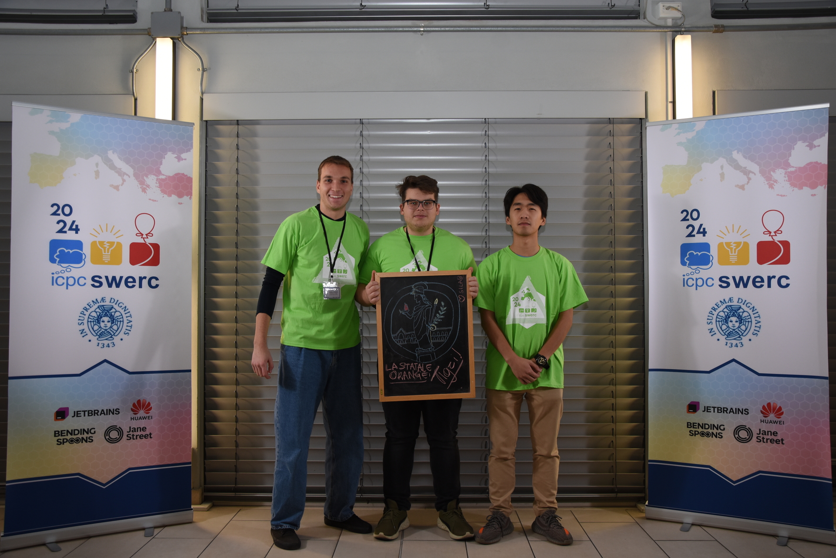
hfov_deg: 57.2
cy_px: 279
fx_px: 766
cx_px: 418
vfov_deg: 40.0
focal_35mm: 33
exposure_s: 1/80
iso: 400
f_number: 5
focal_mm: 22
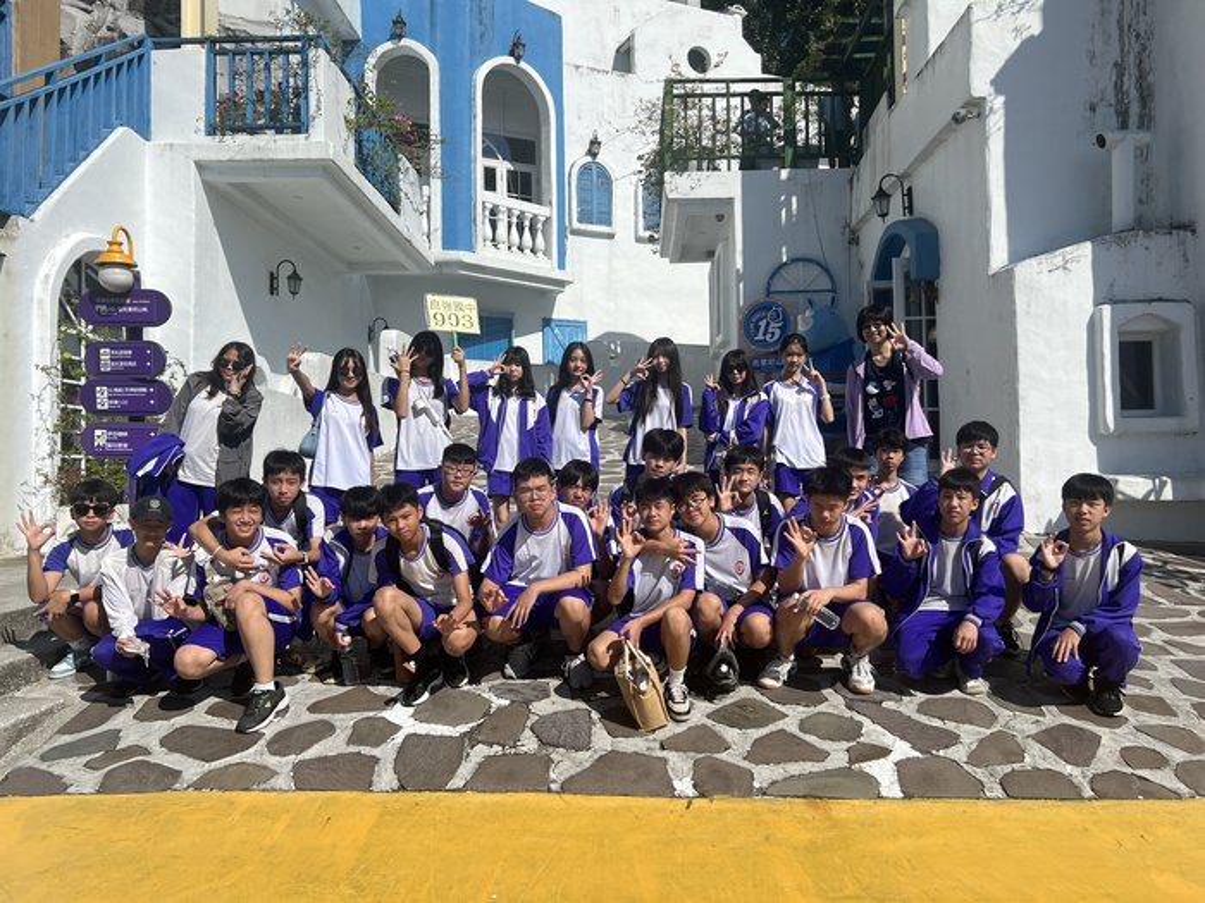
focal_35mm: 26
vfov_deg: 53.1
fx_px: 905
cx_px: 602
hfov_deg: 67.3
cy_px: 452
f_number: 1.5
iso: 50
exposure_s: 1/6993
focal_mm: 5.7
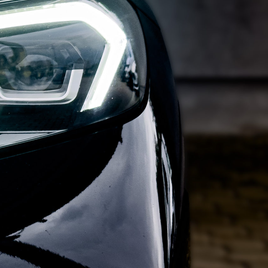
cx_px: -71
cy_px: 83
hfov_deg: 13.3
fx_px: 1112
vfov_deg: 13.7
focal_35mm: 127
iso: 64
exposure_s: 1/950
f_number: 1.8
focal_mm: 6.86
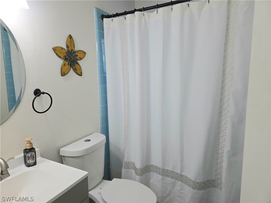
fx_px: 180
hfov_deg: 73.9
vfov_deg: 58.9
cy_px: 102
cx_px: 136
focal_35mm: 23
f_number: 1.8
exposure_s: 1/120
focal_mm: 5.4
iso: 50
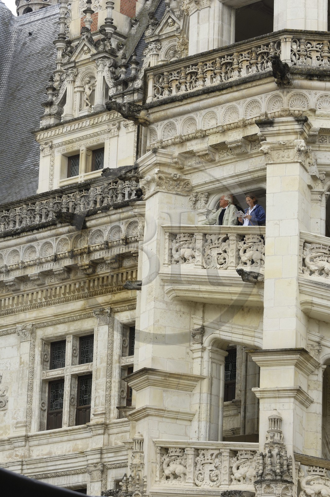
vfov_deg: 14.0
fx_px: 2027
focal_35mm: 147
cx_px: 165
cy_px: 248
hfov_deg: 9.3
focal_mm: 98
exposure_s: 1/250
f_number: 4.8
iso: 100
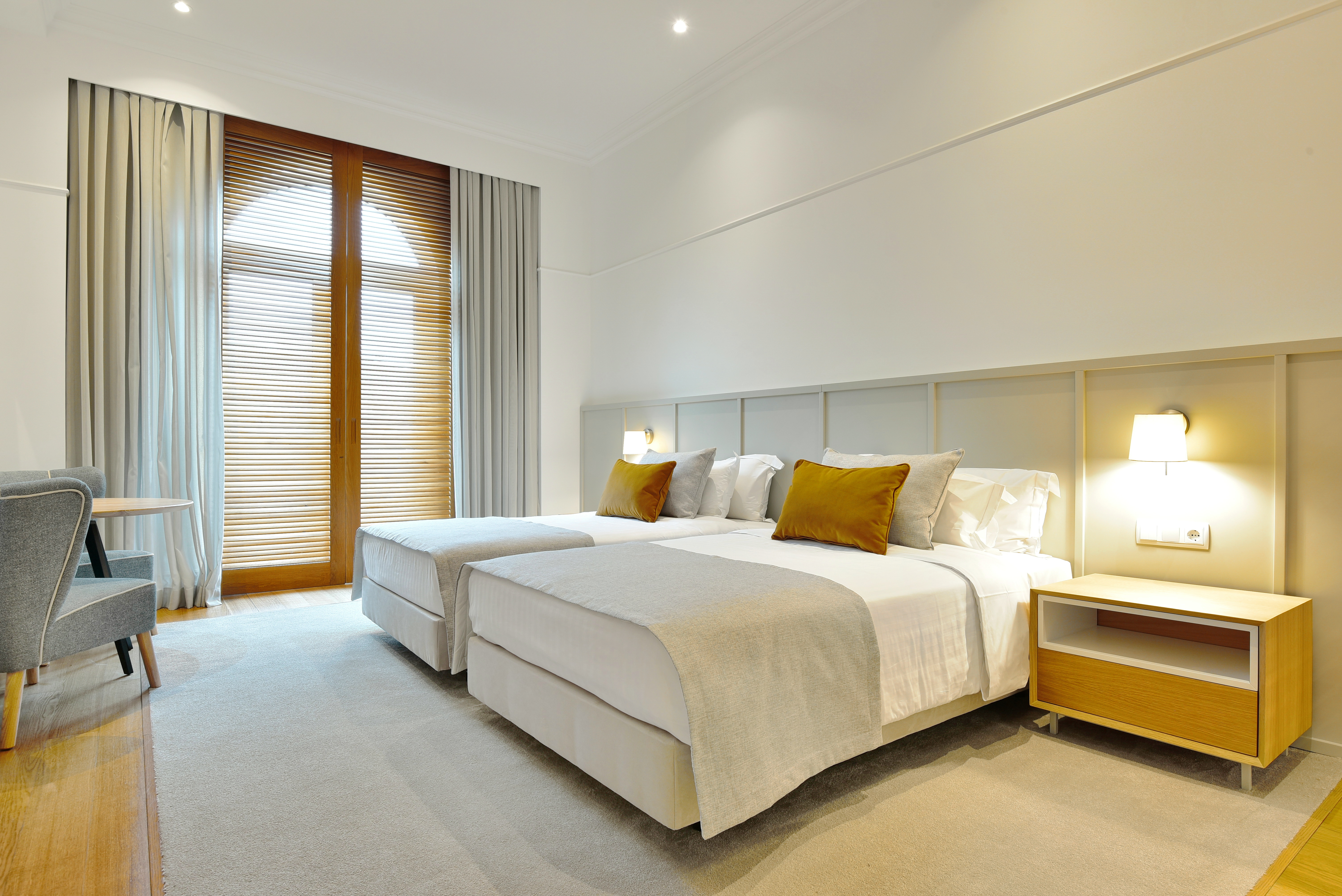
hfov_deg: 86.9
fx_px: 709
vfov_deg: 64.6
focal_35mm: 19
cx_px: 671
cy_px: 448
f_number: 11
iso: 200
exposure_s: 1
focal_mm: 19
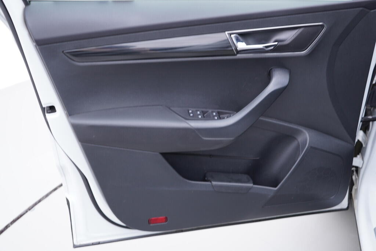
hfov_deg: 53.1
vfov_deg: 36.9
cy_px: 126
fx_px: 376
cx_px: 188
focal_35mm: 36
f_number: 2.8
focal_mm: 24
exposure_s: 1/40
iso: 160
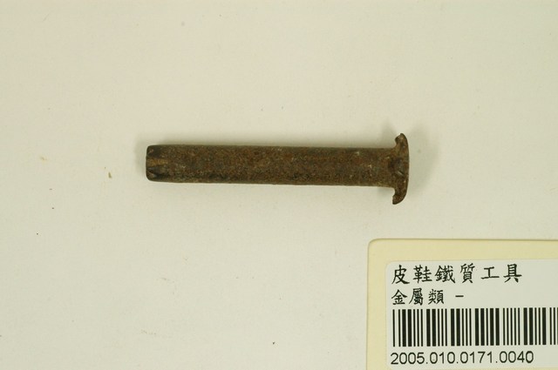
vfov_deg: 15.1
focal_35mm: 90
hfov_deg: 22.6
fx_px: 1393
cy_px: 185
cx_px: 279
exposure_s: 1/25
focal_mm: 60
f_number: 8
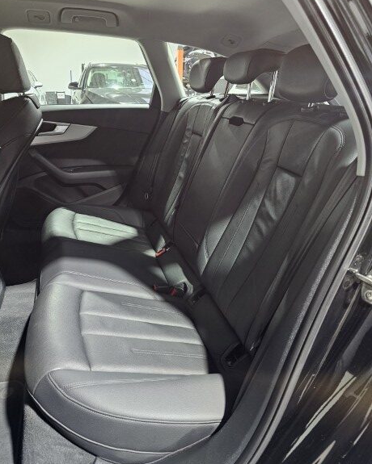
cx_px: 179
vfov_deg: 68.1
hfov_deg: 56.8
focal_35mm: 25
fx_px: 344
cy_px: 221
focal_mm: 6.3
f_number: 1.7
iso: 640
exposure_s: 1/33.3
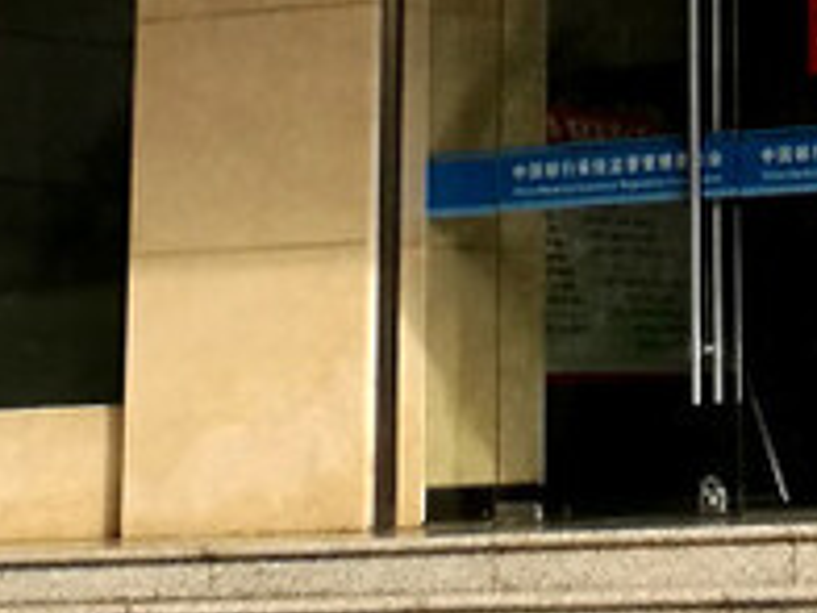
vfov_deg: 7.1
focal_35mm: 190
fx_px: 4484
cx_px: 1113
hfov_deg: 10.2
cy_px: -1166
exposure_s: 1/567
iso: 50
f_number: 2.2
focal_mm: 4.5
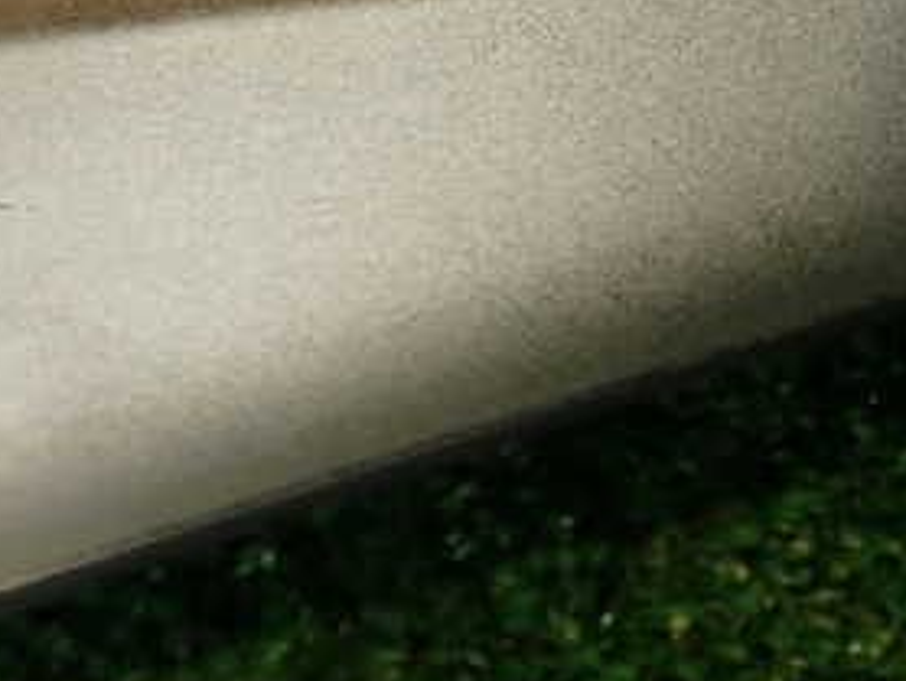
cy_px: -10
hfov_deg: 27.3
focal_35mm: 69
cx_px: 795
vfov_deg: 20.6
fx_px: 1807
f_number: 2.4
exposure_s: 1/60
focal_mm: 5.79
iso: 125
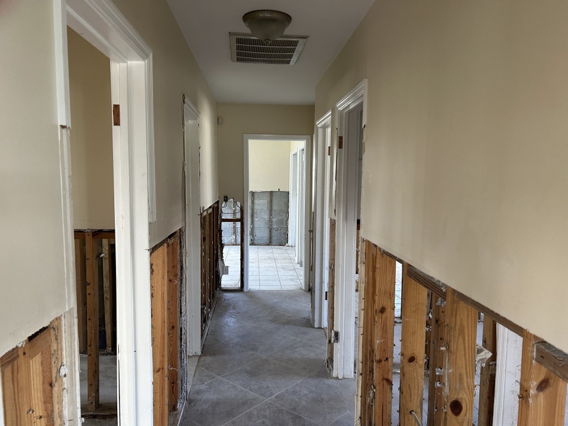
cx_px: 284
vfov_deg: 53.1
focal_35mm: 26
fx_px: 427
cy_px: 213
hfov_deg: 67.3
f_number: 1.5
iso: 125
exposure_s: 1/70
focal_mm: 5.7
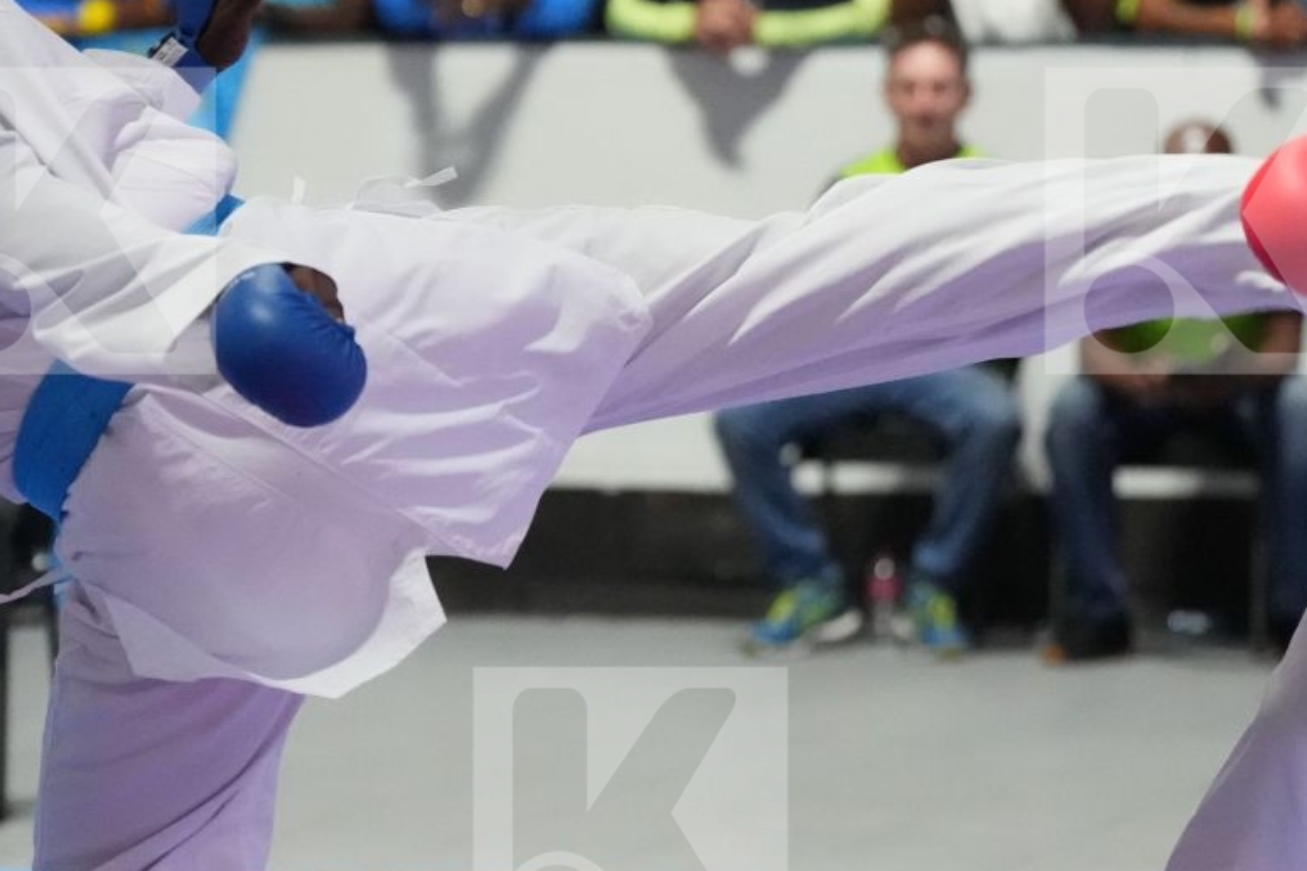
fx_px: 8600
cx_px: 631
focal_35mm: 237
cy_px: 221
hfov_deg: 8.7
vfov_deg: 5.8
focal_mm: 102
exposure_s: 1/800
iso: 10000
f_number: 2.8
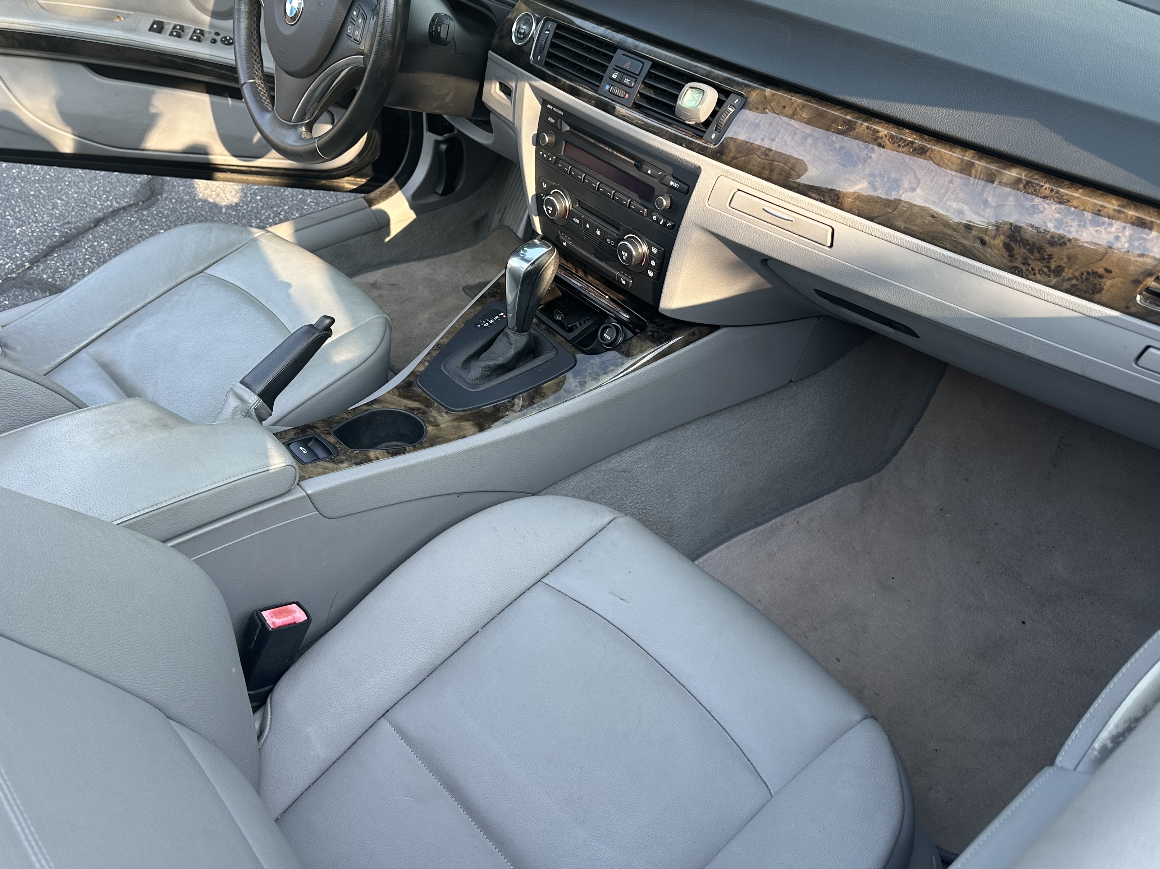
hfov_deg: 59.4
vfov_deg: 46.4
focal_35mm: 30
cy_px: 327
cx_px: 457
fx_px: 1005
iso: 80
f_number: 1.78
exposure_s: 1/257
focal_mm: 6.86
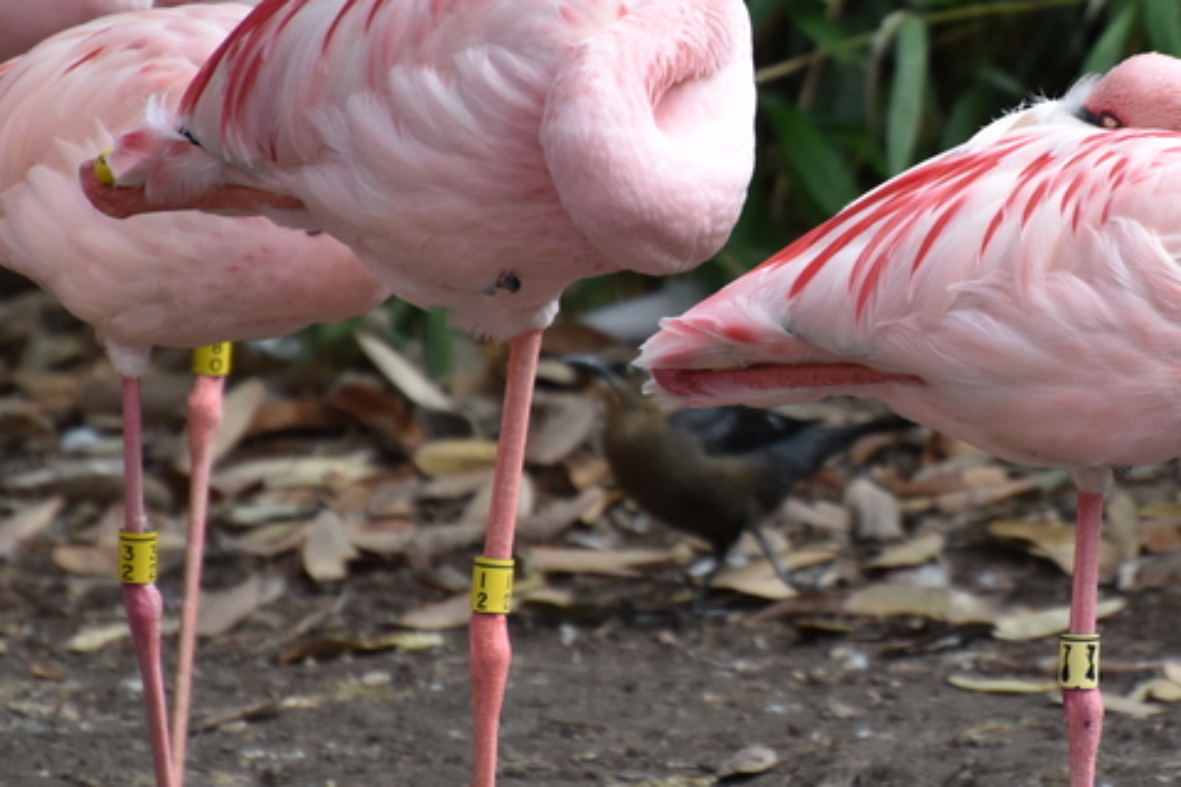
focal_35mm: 800
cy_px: 231
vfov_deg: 1.7
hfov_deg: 2.6
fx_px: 26242
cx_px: 989
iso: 500
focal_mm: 300
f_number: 5.6
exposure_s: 1/640
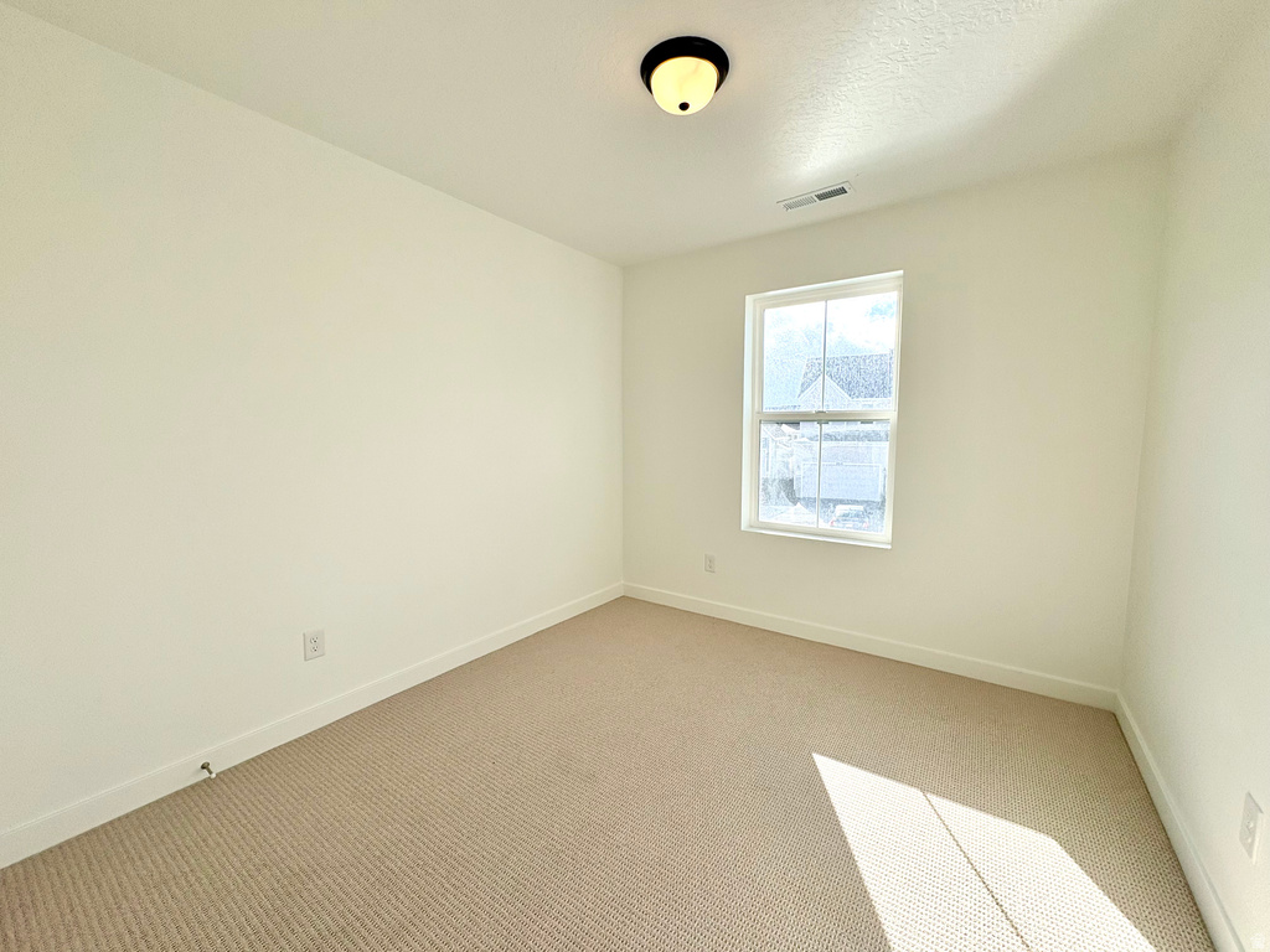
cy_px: 476
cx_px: 635
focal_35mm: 14
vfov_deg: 85.7
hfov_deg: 102.1
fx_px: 514
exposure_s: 1/796
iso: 64
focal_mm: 2.22
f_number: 2.2
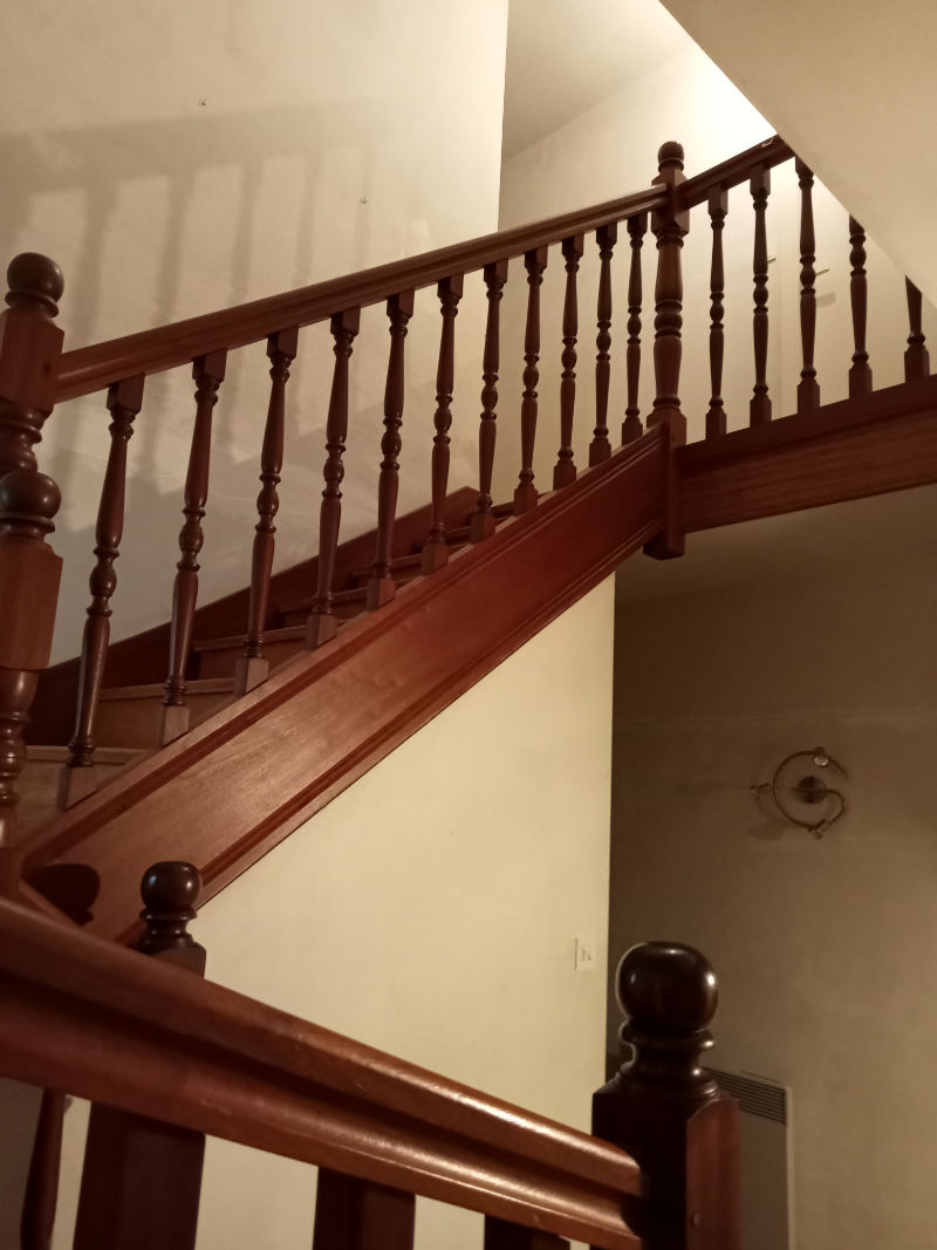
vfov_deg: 63.4
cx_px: 468
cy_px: 625
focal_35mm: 28
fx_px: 1011
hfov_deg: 49.7
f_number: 2.2
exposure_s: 1/33
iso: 1324
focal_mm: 3.5
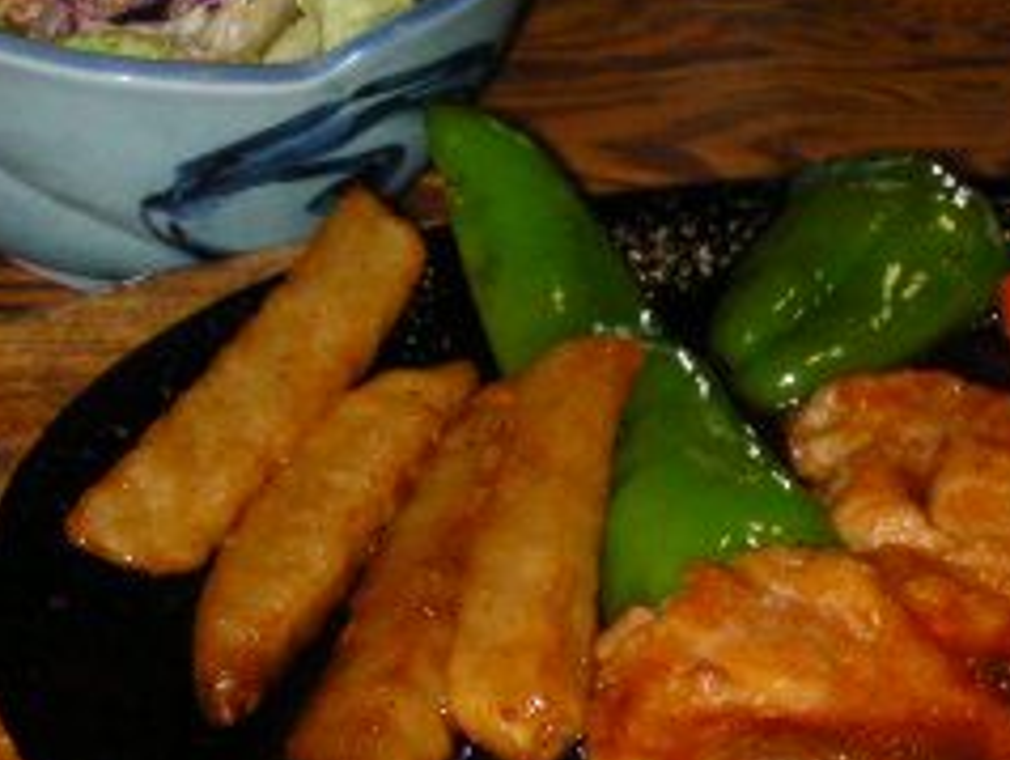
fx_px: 2979
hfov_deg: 18.9
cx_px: 938
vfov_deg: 14.5
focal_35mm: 102
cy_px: 420
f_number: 5.6
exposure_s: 1/30
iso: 200
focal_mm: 6.3
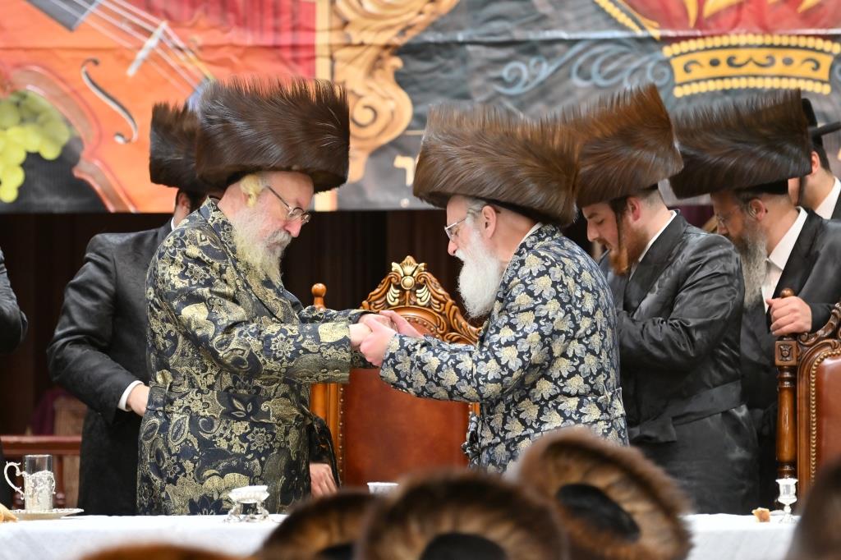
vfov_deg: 5.4
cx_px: 420
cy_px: 280
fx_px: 5955
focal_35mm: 255
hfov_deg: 8.1
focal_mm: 170
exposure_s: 1/400
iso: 500
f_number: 2.8
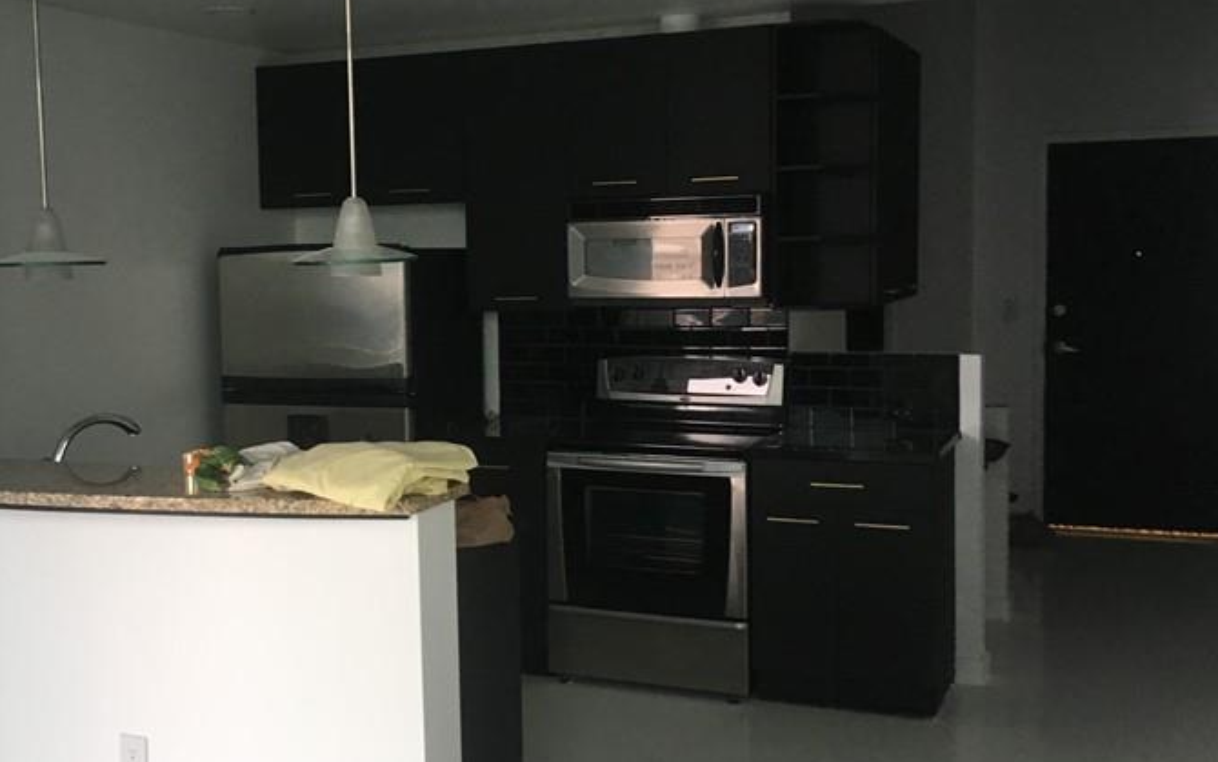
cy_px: 378
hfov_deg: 42.1
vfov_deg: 27.4
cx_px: 404
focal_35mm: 47
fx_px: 1560
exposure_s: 1/30
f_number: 2.2
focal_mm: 4.15
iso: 100
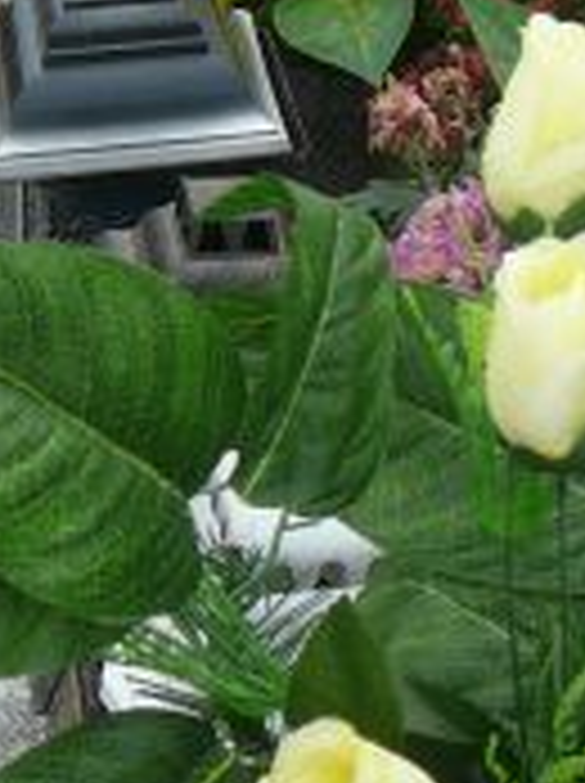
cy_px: 243
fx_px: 2914
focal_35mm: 129
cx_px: 554
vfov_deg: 15.3
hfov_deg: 11.4
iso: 80
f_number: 2.8
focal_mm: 5.2
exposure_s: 1/250
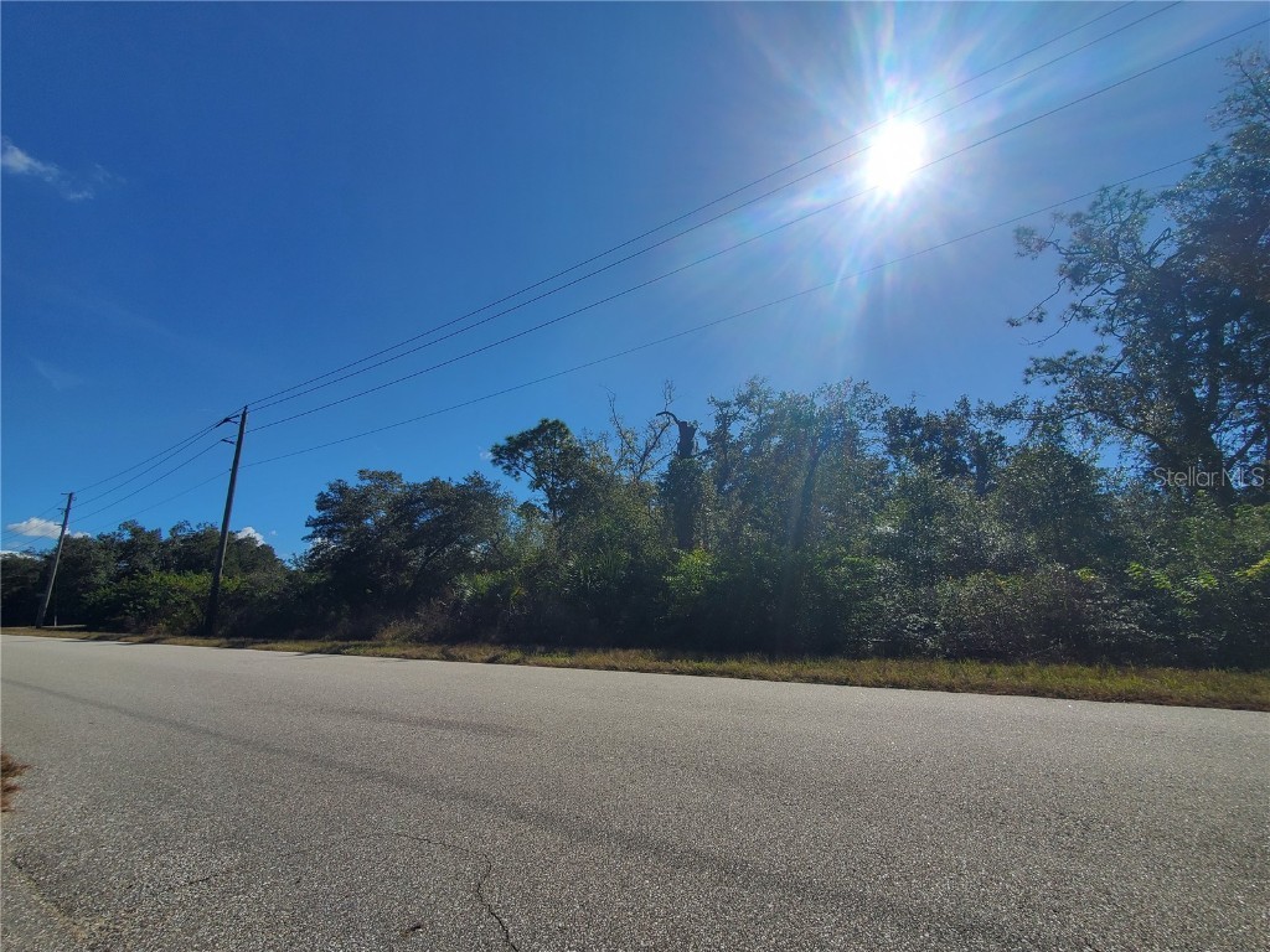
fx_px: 477
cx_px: 635
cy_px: 476
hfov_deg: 106.2
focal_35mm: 13
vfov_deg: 89.9
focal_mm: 1.8
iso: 50
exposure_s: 1/2210
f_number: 2.2
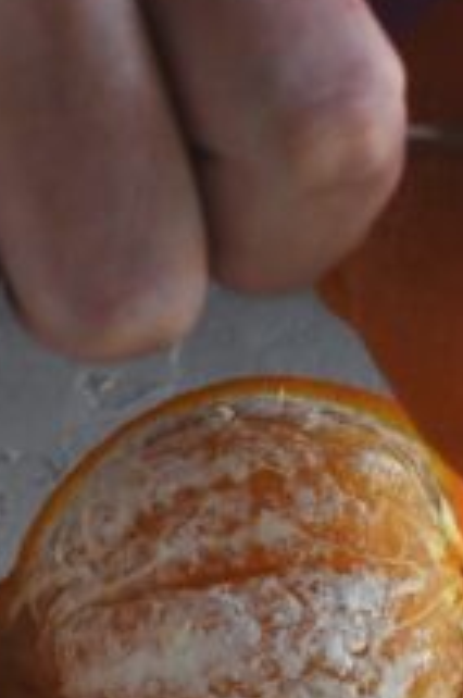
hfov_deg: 4.7
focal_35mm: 292
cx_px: 313
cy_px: 969
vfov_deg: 7.0
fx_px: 5651
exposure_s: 1/125
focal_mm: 35
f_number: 5
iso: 640
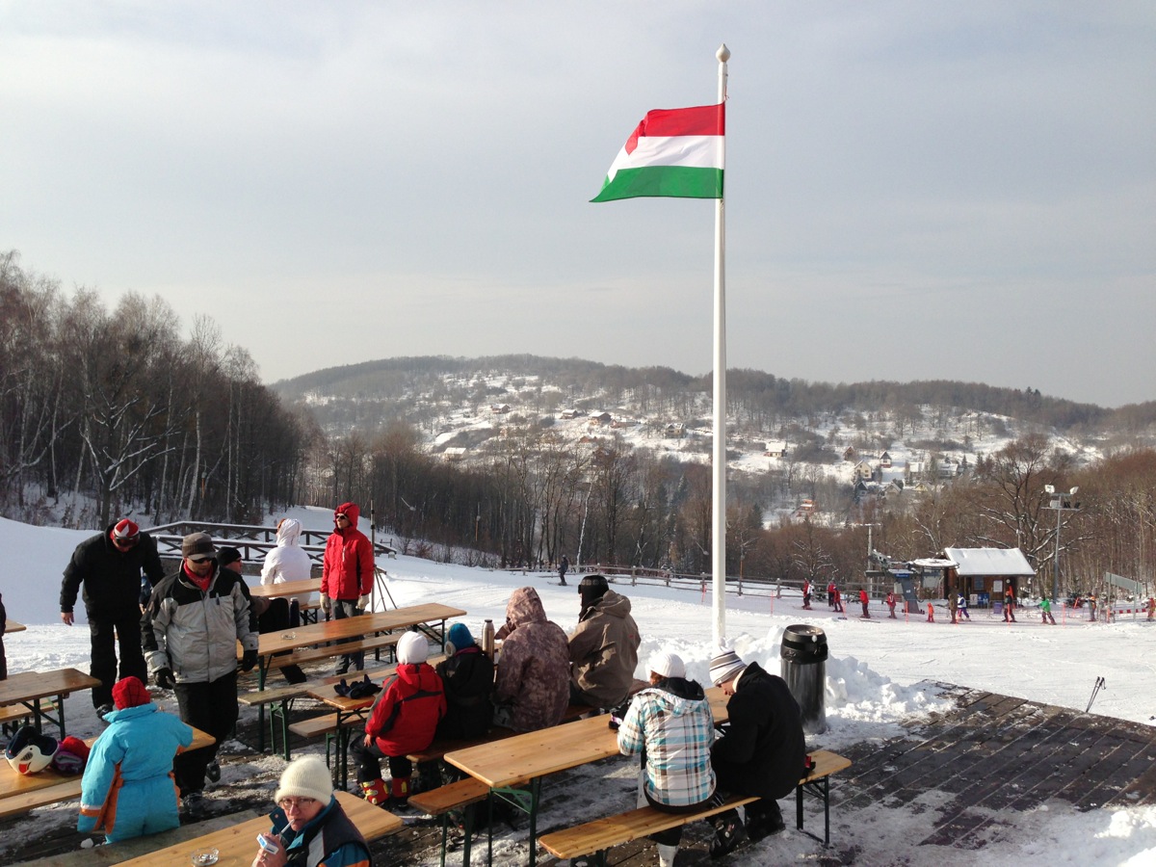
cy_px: 434
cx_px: 578
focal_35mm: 33
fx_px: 1102
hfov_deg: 55.4
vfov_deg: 42.9
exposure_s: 1/1869
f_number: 2.4
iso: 50
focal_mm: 4.13
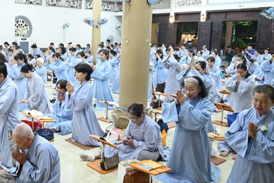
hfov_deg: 48.1
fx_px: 297
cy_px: 80
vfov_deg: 34.2
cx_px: 76
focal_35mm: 39
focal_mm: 24
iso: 16000
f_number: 4.5
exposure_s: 1/200
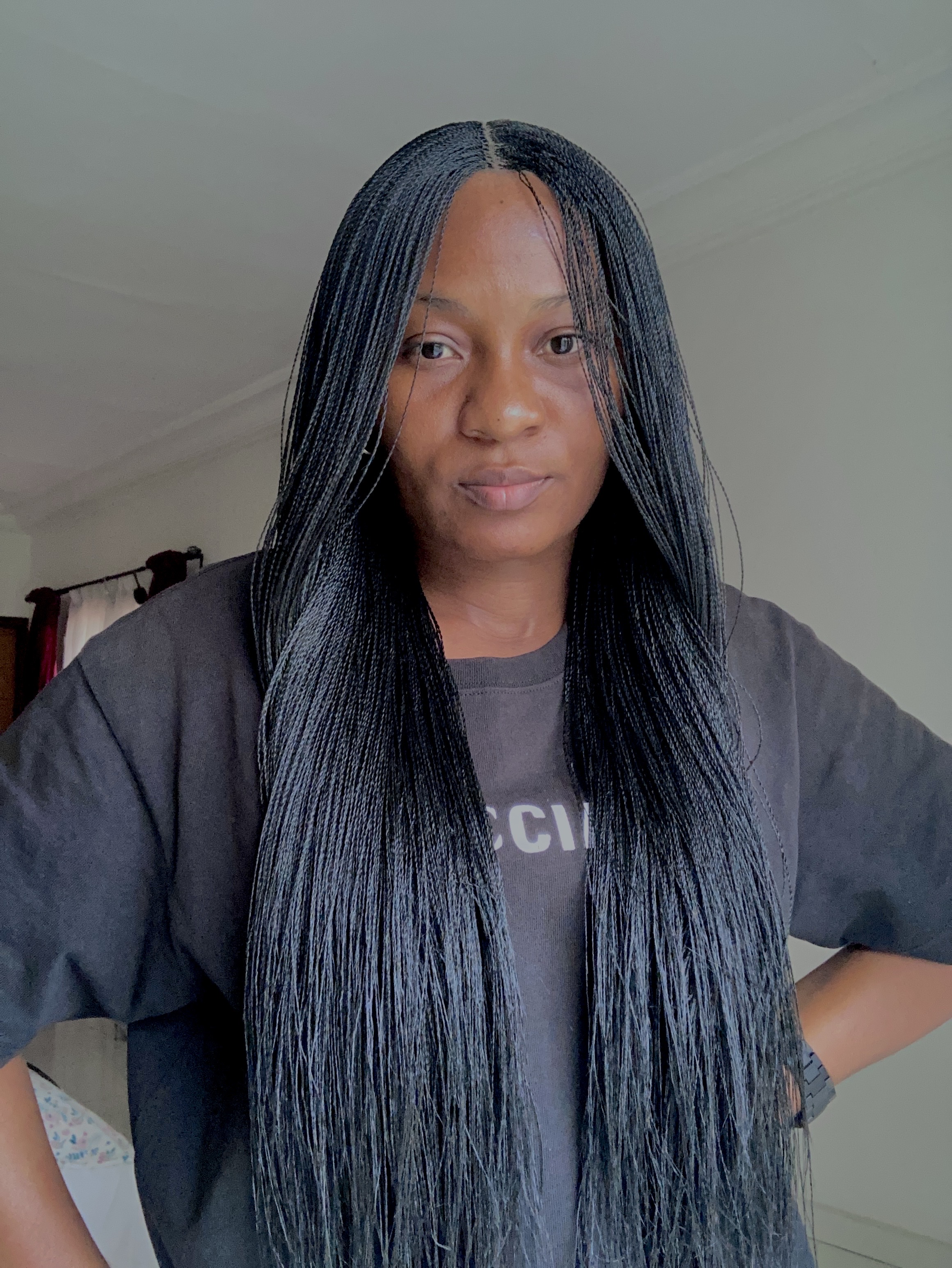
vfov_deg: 56.8
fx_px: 1172
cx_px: 476
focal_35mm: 32
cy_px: 634
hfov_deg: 44.2
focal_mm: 2.87
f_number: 2.2
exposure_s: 1/60
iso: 250
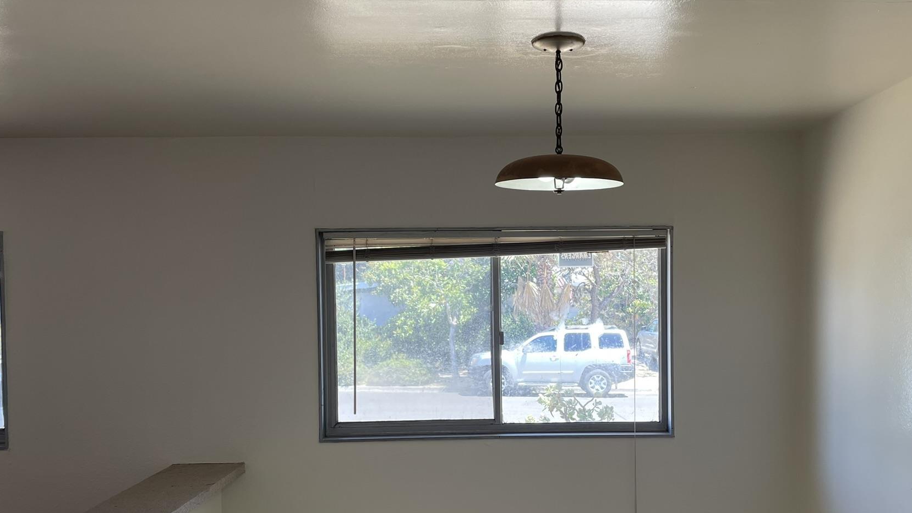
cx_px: 506
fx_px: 846
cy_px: 332
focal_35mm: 35
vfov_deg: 33.5
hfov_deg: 56.5
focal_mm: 4.2
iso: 32
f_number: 1.6
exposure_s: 1/133
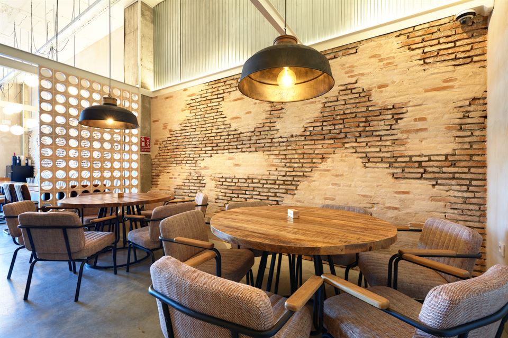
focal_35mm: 16
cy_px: 169
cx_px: 254
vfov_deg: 73.7
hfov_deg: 96.7
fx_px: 226
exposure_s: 1.6
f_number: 8
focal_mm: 16
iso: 100
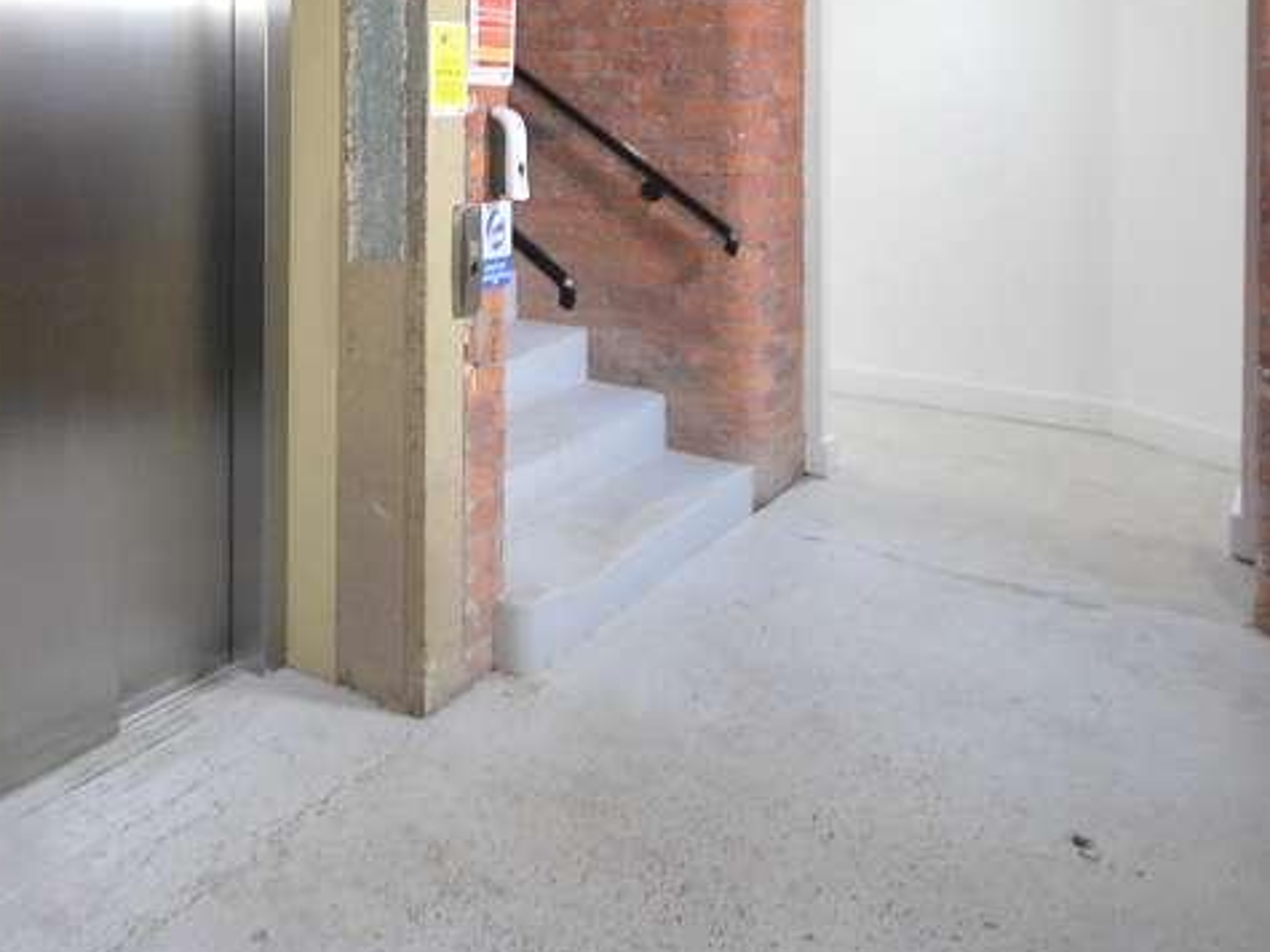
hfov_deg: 53.4
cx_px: 209
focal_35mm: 31
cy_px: 84
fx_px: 1137
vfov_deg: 41.6
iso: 400
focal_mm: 10
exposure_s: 1/25
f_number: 4
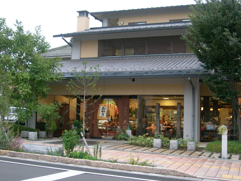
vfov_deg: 28.6
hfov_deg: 37.5
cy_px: 90
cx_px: 120
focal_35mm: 51
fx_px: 355
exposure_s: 1/93
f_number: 3.2
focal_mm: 10.6
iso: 400
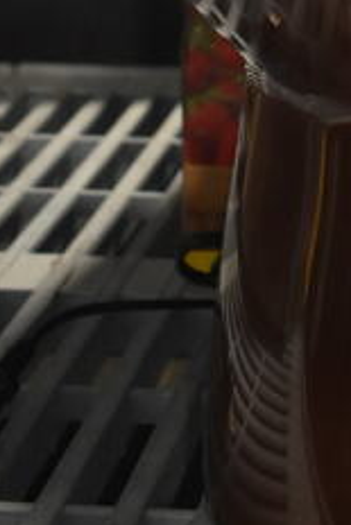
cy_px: -239
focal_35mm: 118
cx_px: 503
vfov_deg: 16.0
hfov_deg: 11.2
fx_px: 1723
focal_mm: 20
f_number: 4
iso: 1800
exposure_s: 1/60
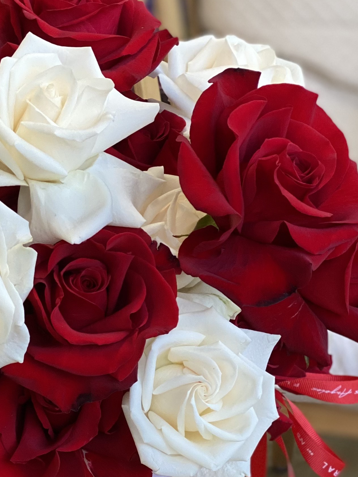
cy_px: 390
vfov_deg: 15.8
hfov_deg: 11.9
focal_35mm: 124
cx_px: 53
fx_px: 1710
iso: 100
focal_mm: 6
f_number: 2
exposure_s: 1/120
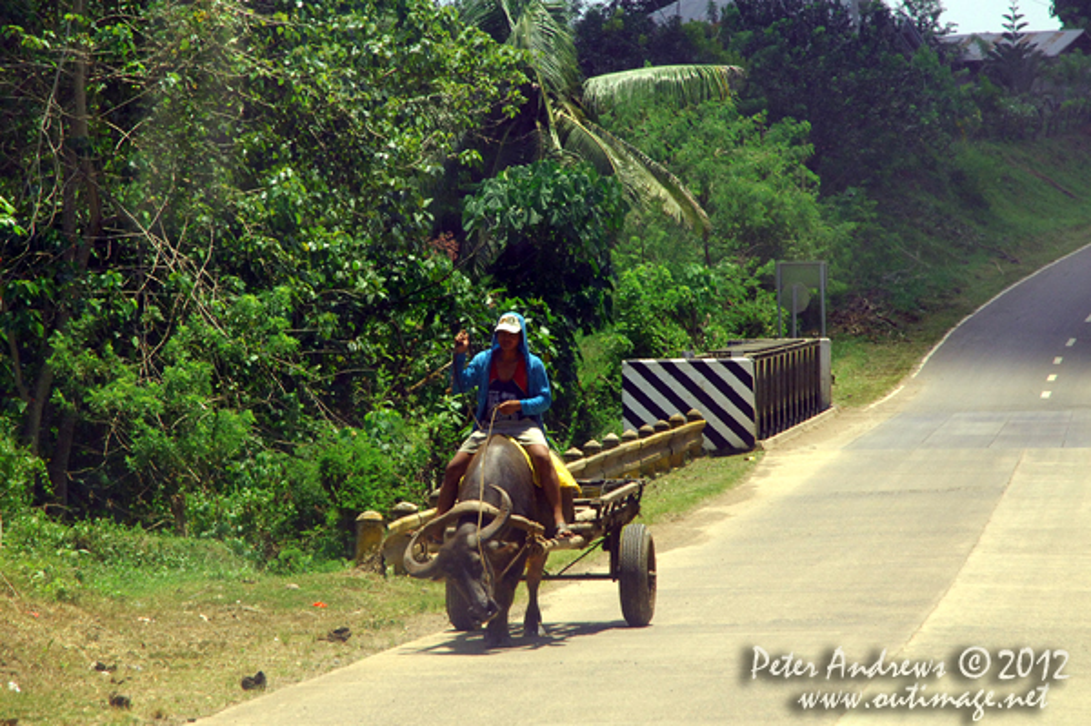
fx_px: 3861
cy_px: 363
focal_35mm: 128
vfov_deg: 10.7
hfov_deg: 16.1
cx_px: 546
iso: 400
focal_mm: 85
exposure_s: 1/500
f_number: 10
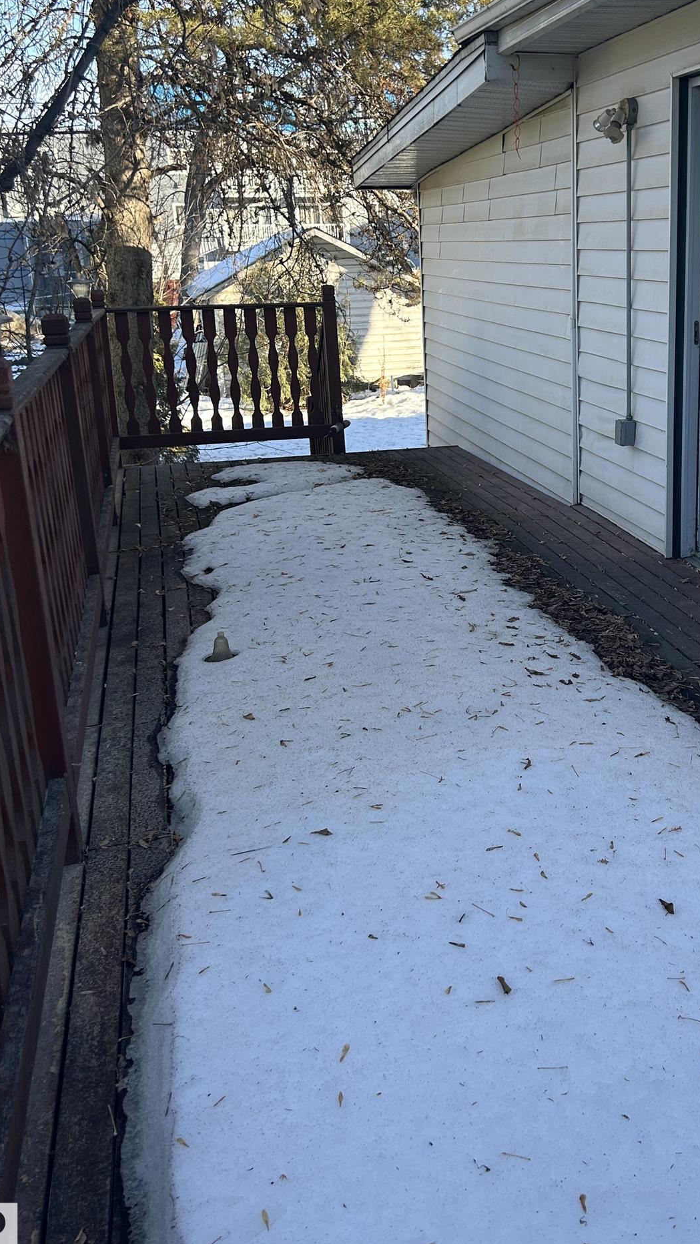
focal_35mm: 35
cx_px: 527
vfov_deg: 56.4
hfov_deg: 33.0
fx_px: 1155
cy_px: 525
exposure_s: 1/555
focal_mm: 5.7
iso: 50
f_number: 1.5
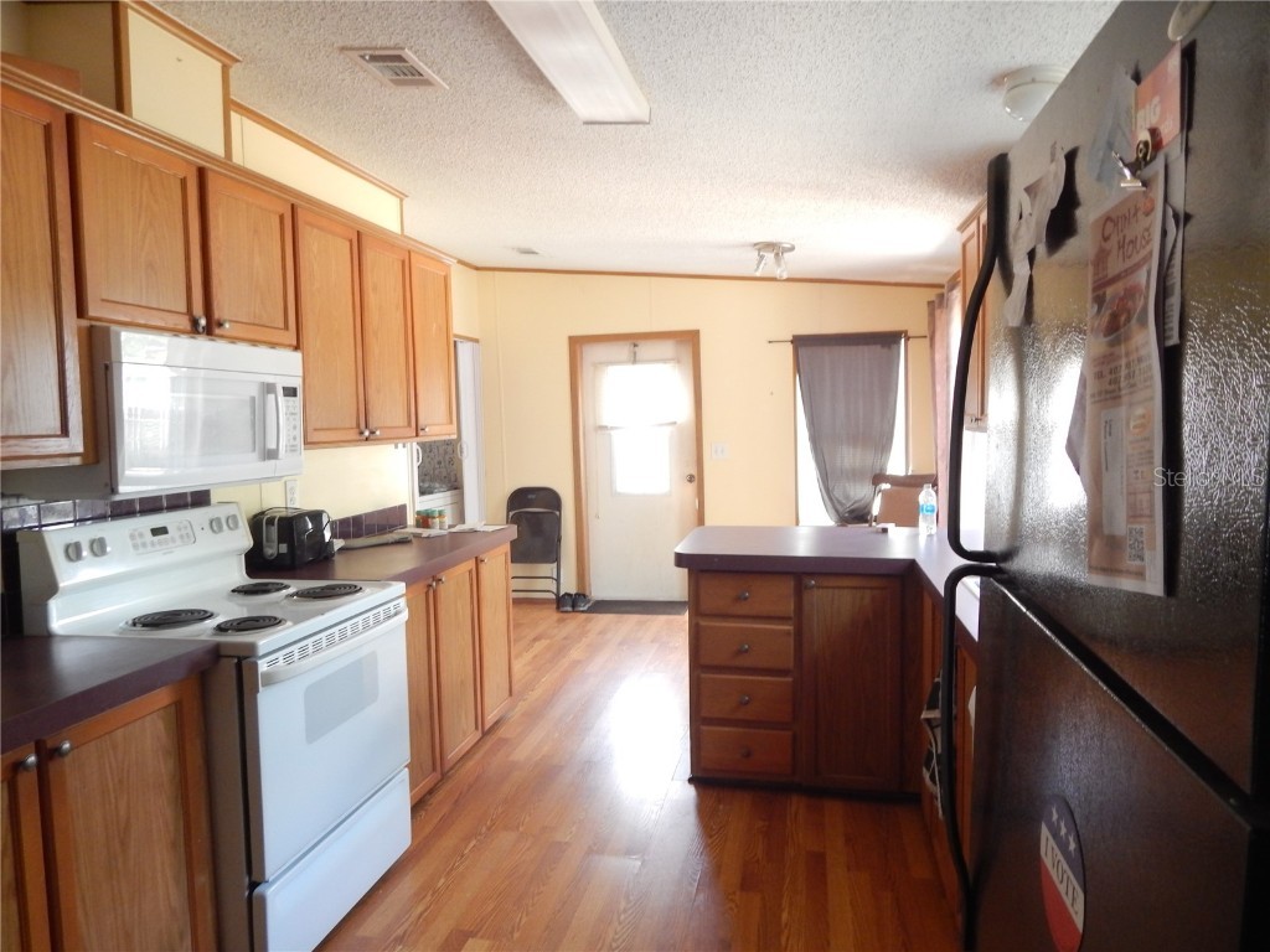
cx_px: 635
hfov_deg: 73.9
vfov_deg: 58.9
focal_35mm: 23
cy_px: 476
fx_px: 844
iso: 320
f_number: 3
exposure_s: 1/30
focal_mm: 4
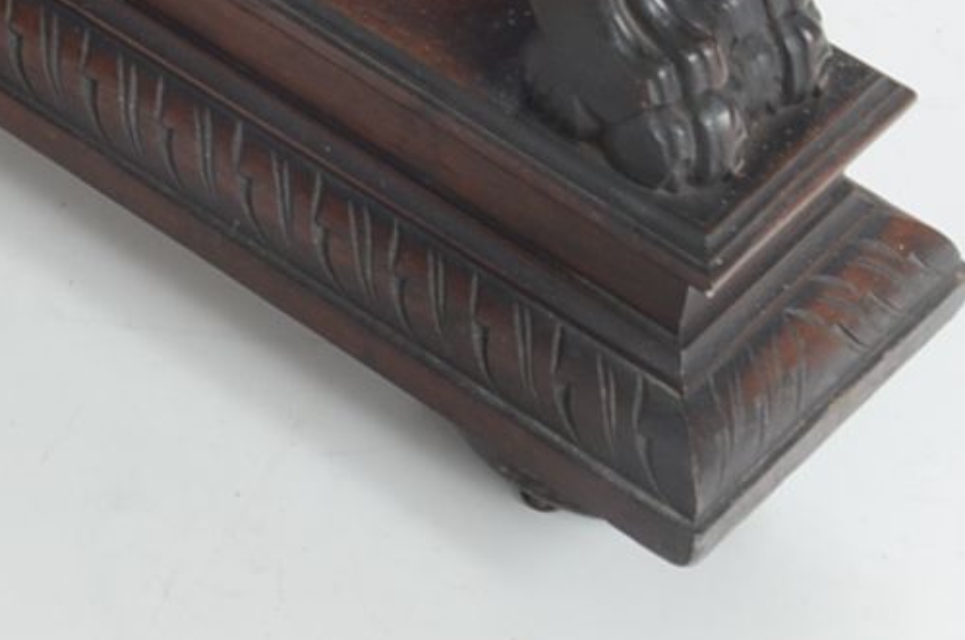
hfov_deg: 8.8
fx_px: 5941
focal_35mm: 222
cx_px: -874
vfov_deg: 5.9
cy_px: -849
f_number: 9
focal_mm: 30
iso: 200
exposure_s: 1/80
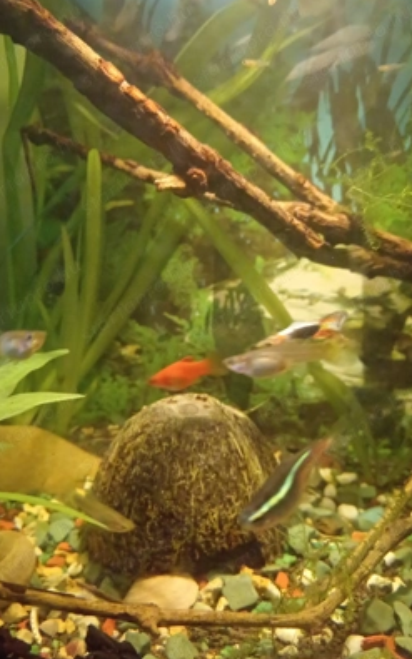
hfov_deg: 43.2
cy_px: 329
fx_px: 521
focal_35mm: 29
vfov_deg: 64.6
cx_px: 202
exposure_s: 1/25
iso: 2865
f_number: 2.4
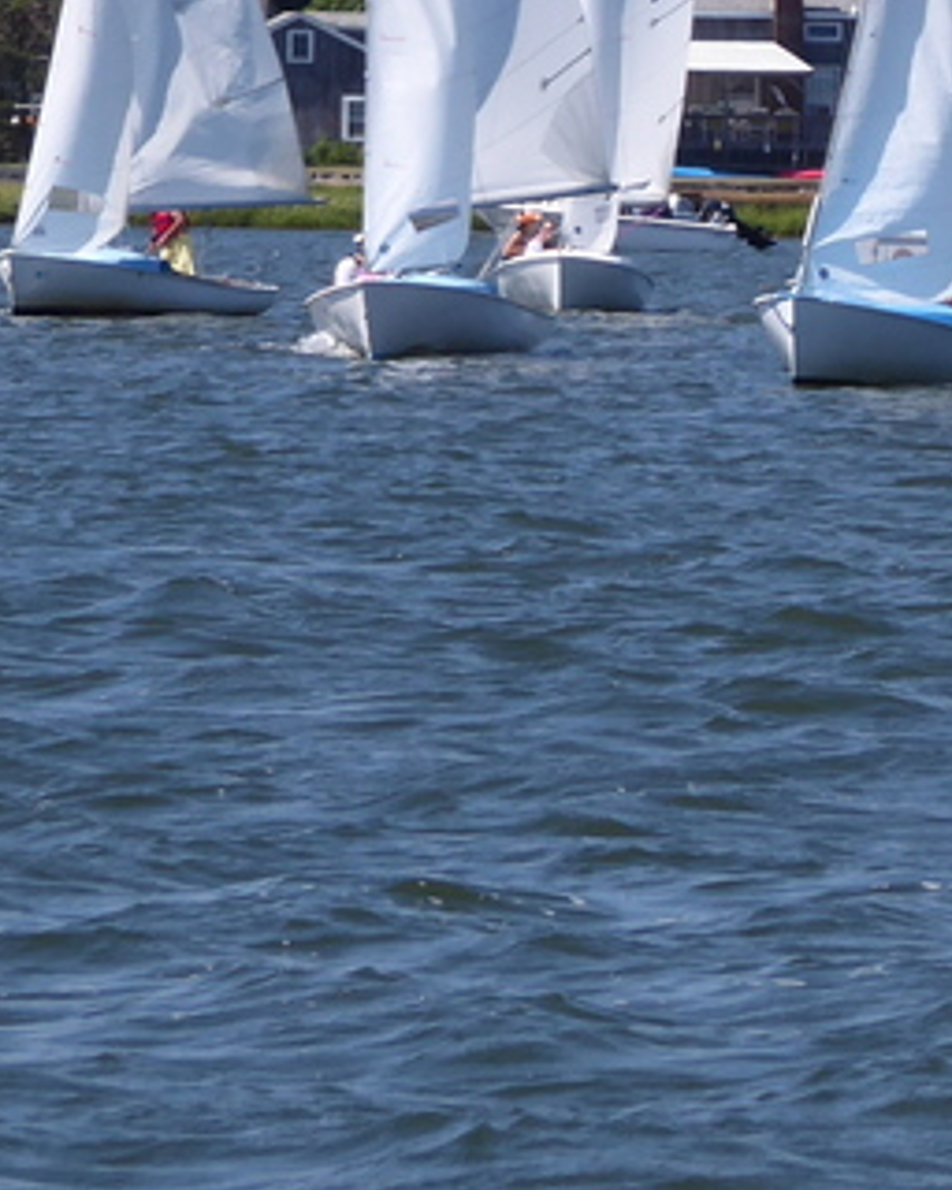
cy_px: 7
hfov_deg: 3.1
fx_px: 17504
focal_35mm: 497
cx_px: 335
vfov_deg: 3.9
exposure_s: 1/400
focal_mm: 25.6
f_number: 5.4
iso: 80
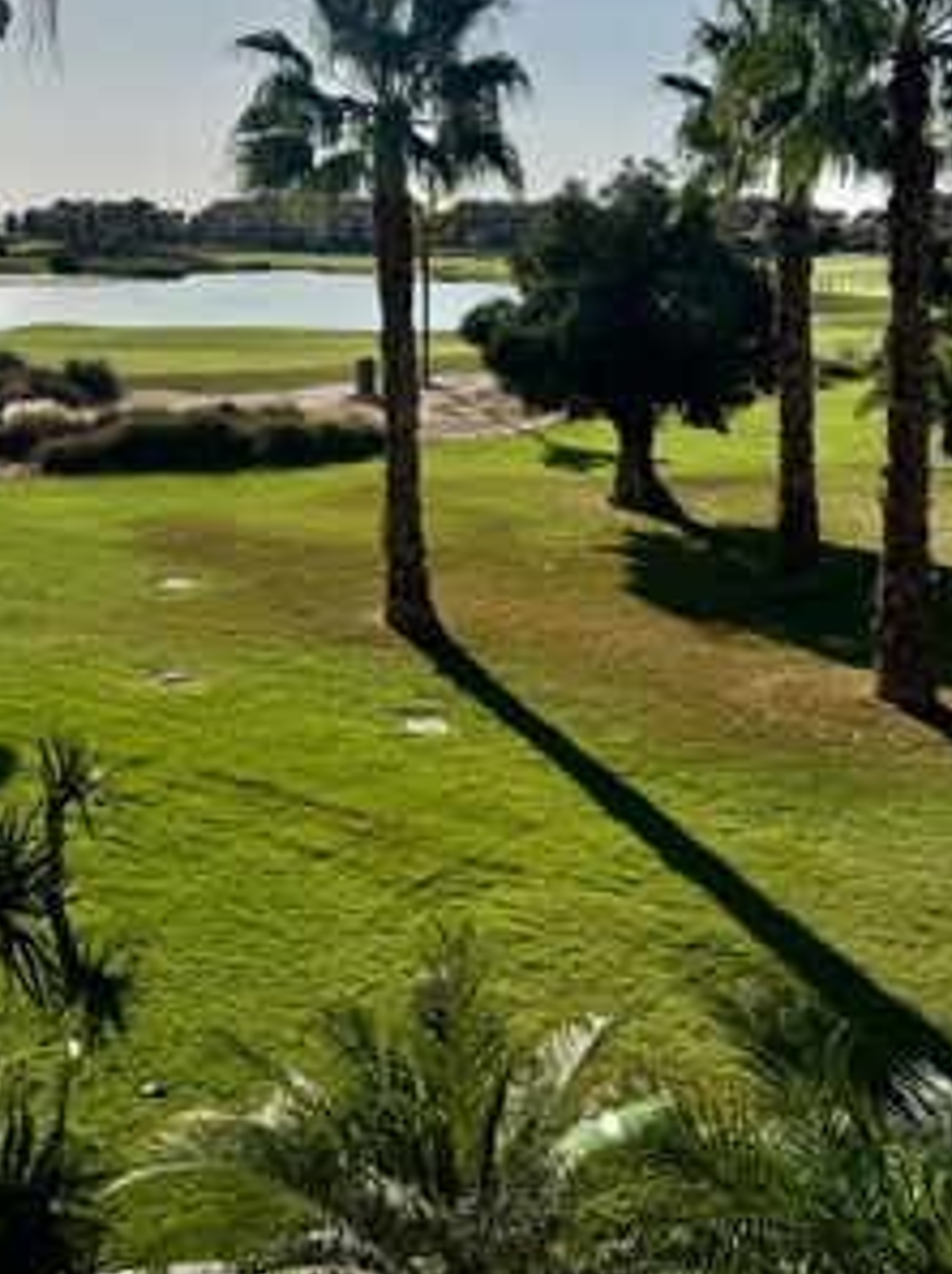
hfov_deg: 33.0
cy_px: 300
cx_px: 266
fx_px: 1580
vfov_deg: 42.4
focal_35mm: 43
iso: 64
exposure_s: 1/12346
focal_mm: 6.76
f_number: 1.78
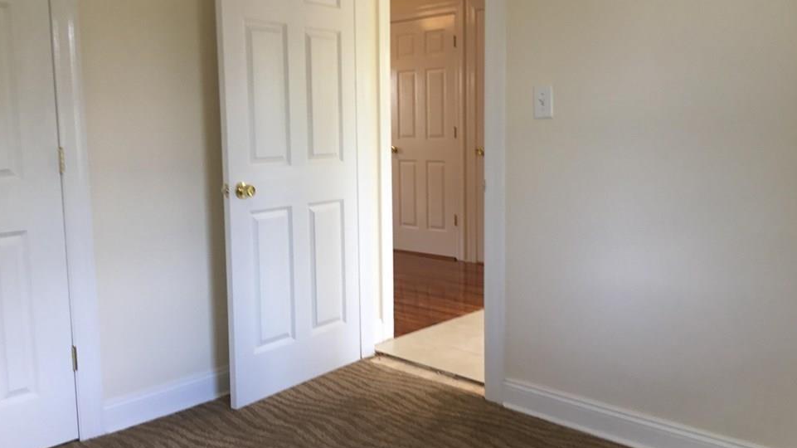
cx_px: 379
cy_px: 212
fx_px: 761
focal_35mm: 36
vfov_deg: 32.8
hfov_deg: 55.3
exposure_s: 1/30
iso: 32
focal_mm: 3.3
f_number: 2.4
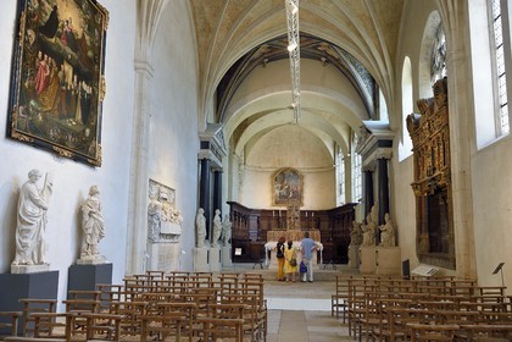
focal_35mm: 31
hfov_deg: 60.3
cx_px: 256
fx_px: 441
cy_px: 171
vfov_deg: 42.3
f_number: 6.3
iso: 800
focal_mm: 31
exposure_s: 1/30
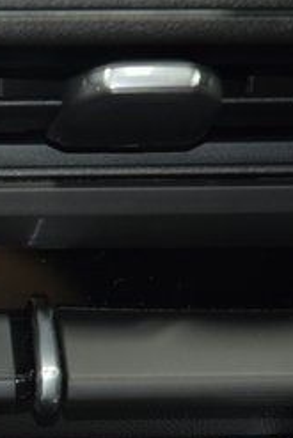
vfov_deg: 7.6
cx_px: -222
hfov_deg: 5.0
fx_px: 3316
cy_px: 272
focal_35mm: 272
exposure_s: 1/13
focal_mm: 70
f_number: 4.5
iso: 1800
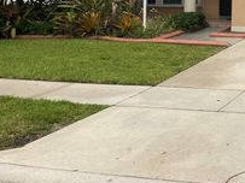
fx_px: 453
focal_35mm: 64
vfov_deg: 21.5
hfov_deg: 27.1
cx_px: 287
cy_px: -27
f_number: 1.6
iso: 32
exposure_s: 1/169
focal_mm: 4.2
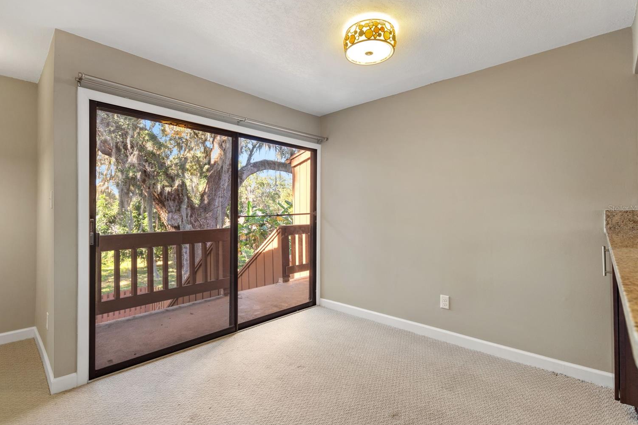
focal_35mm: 16
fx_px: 284
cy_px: 208
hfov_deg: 96.7
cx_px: 306
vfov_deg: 73.7
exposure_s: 1/6
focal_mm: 10
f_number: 4.5
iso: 100
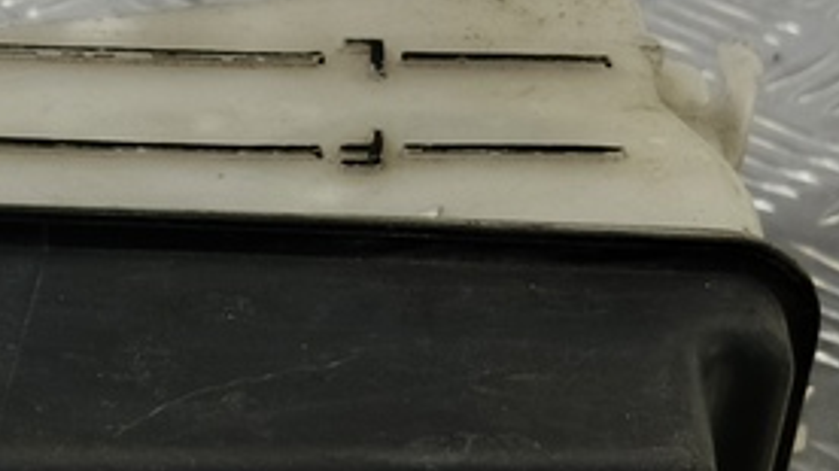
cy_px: 629
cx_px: 24
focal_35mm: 93
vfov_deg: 12.6
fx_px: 2068
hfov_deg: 22.2
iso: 112
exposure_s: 1/33.3
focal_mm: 4.11
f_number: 1.6
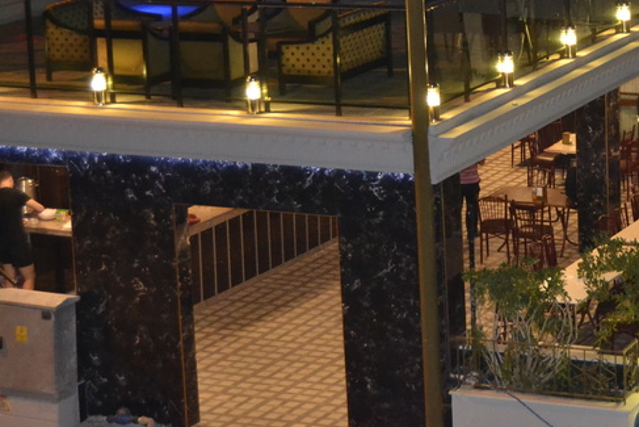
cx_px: 609
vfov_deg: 11.6
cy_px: 34
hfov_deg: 17.2
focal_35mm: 117
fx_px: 2077
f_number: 4.8
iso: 3200
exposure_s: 1/60
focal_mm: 38
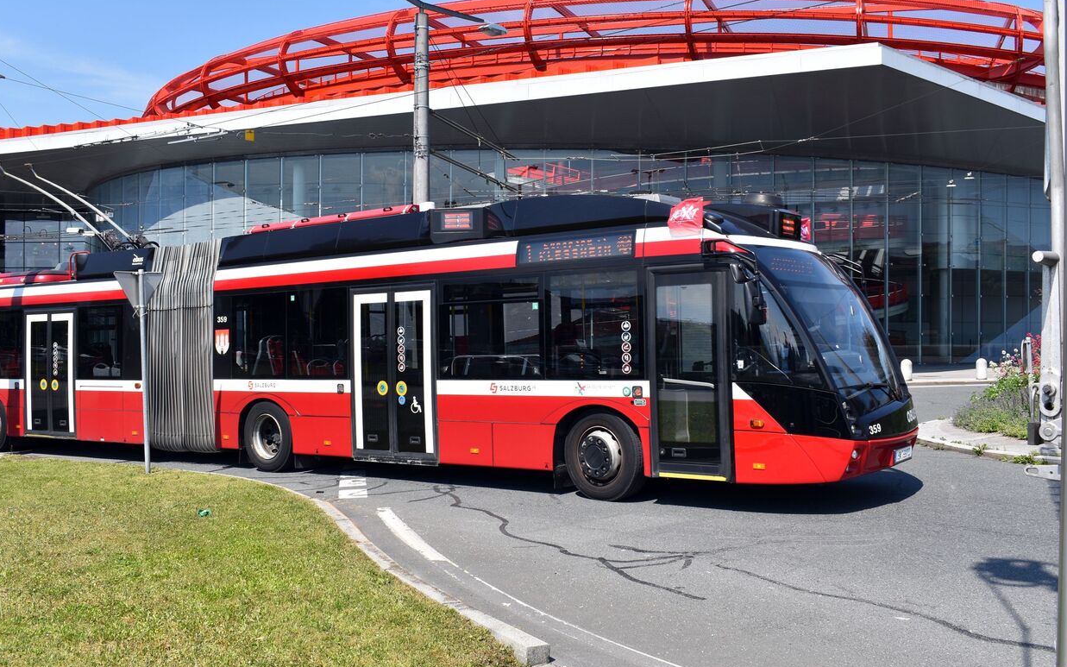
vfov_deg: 35.8
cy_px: 312
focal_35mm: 36
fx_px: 1033
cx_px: 533
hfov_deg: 54.6
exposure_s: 1/320
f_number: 9
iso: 200
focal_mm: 23
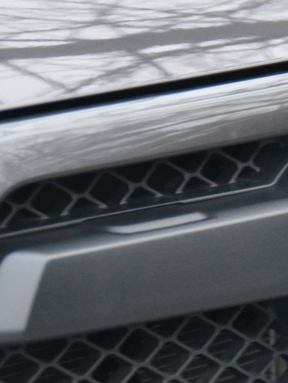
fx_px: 6255
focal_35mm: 564
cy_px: 243
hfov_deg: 2.6
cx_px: 367
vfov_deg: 3.5
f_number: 5.6
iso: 1600
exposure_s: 1/50
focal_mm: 130
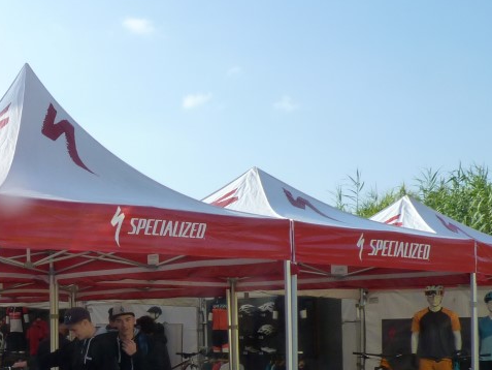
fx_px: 825
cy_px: 321
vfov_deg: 24.6
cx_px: -27
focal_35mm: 58
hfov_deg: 30.3
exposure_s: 1/250
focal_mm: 4.8
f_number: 5.6
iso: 125
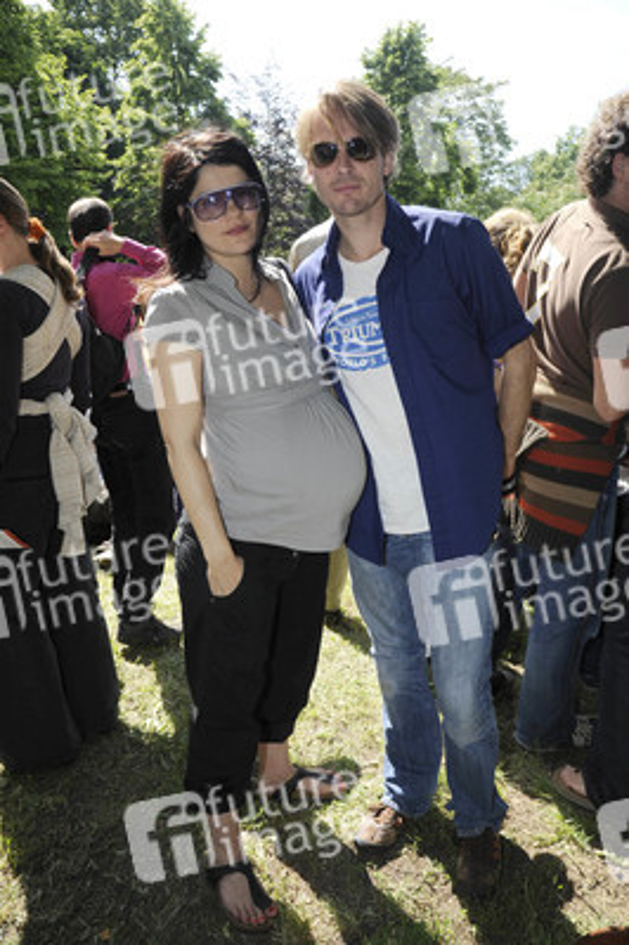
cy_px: 472
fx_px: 788
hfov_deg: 43.5
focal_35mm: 30
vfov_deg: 62.0
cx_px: 314
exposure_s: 1/250
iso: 250
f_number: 8
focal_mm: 30
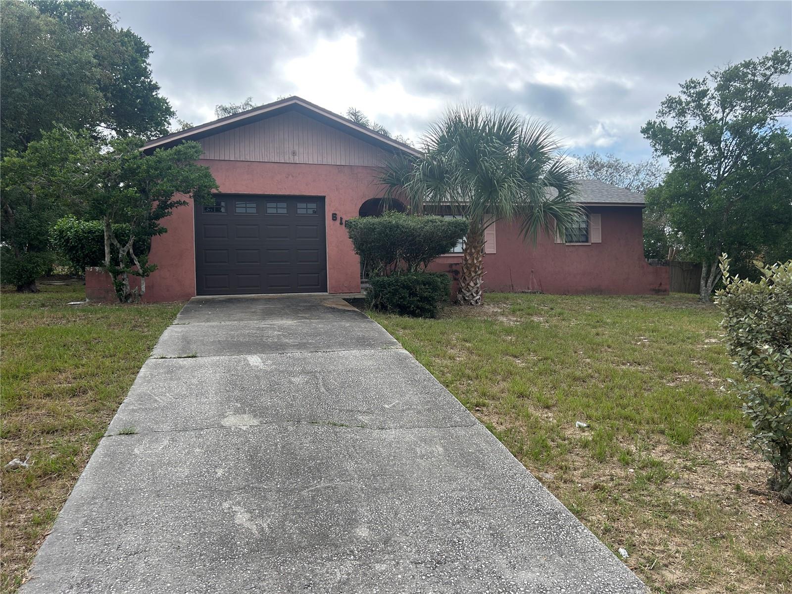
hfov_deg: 67.3
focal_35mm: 26
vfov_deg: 53.1
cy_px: 297
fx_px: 595
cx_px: 396
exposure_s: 1/2299
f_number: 1.5
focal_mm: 5.7
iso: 50
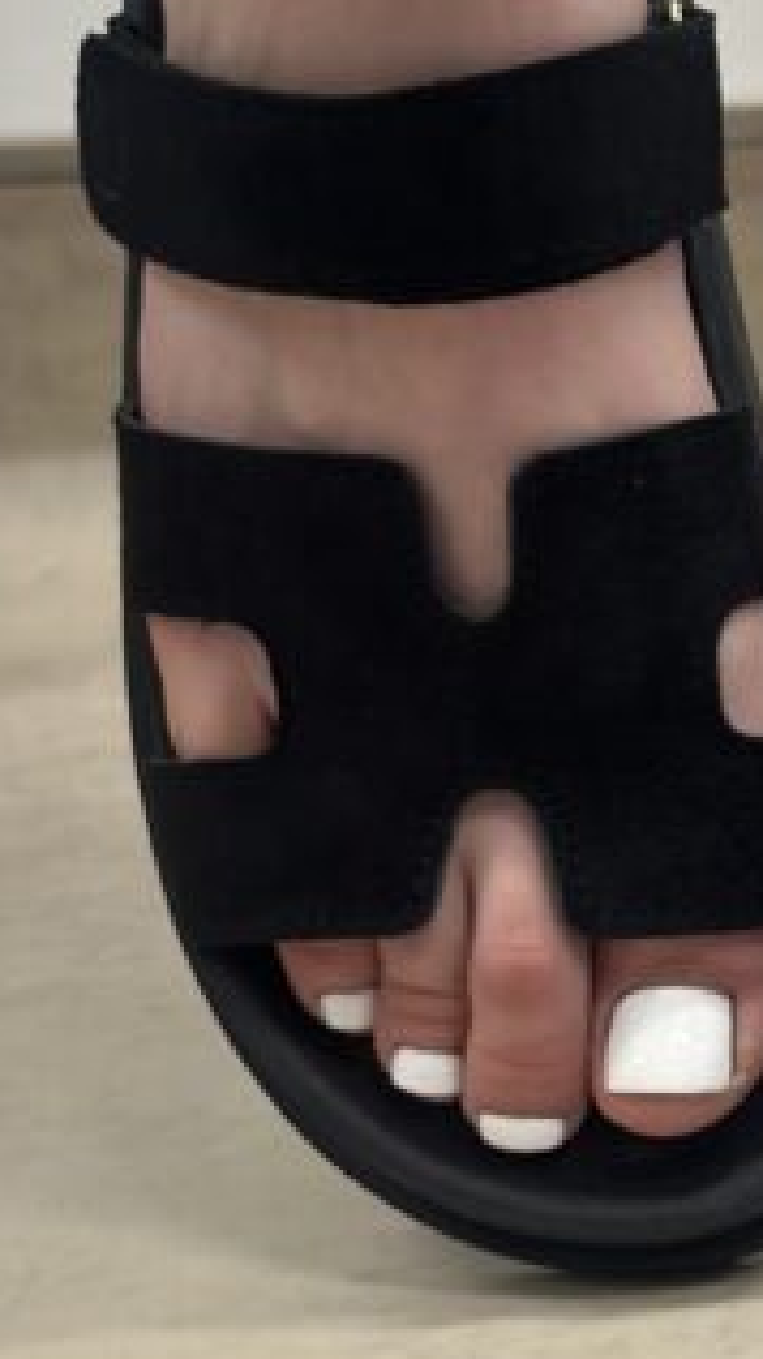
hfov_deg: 9.0
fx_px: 4754
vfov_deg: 16.2
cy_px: 480
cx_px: 973
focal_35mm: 132
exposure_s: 1/50
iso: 125
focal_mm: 6.86
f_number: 1.78
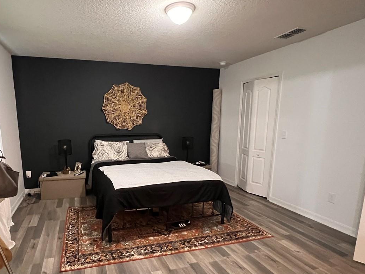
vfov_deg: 65.4
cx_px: 141
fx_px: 211
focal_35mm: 20
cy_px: 163
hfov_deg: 80.5
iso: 1000
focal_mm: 1.57
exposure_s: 1/40
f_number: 1.8
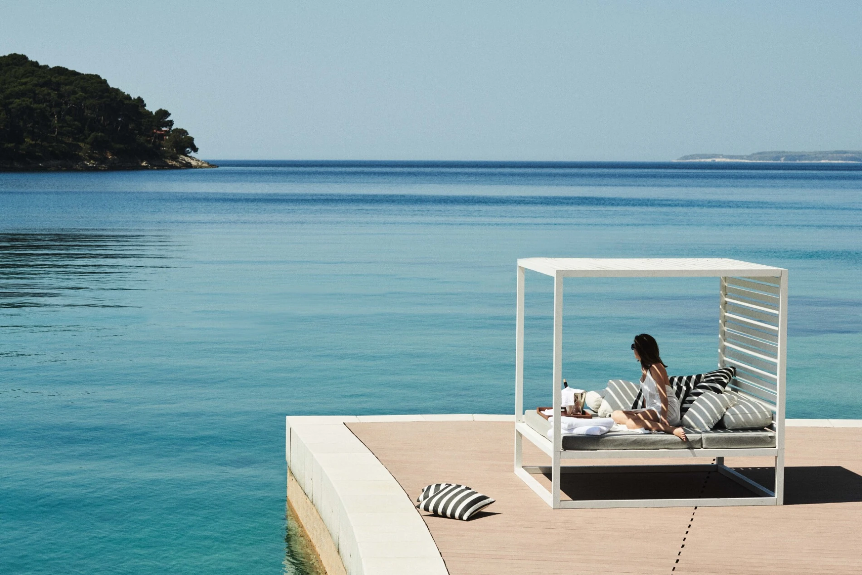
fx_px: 2035
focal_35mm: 85
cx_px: 431
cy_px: 288
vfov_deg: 16.1
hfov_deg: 23.9
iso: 400
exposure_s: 1/2000
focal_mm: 85
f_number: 8
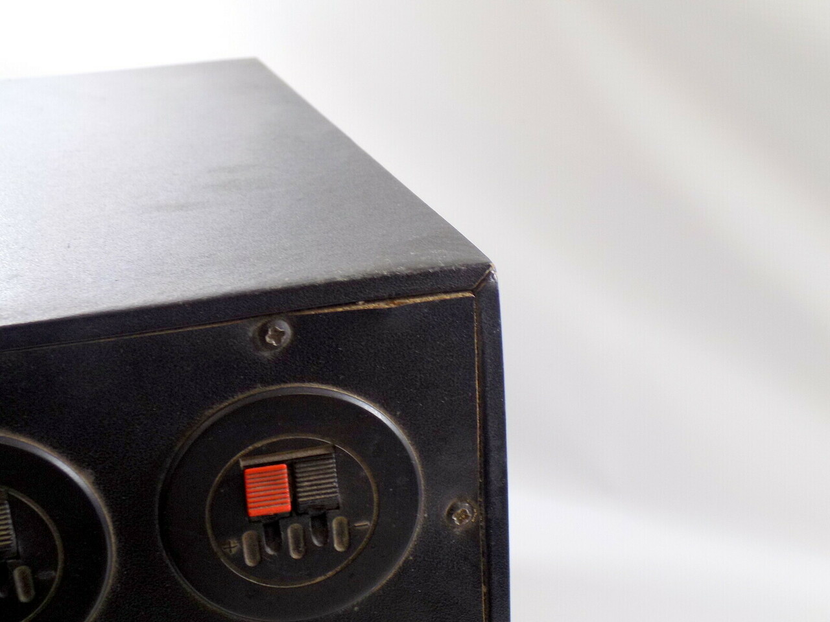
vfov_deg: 31.5
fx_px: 1103
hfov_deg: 41.2
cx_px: 415
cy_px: 311
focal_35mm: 46
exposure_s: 1/30
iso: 125
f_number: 3.7
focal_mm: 8.1
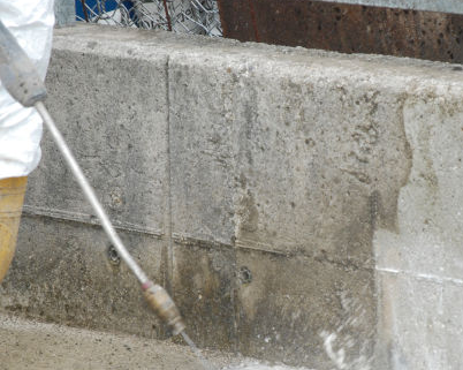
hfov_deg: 6.8
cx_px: 286
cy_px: 262
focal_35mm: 283
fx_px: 3875
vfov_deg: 5.5
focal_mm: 112
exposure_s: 1/250
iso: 400
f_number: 5.6
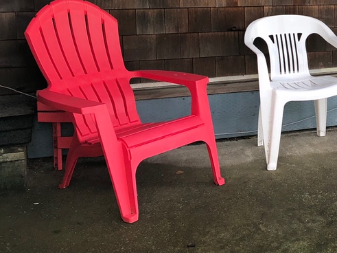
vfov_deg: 19.8
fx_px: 711
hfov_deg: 24.4
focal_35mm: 73
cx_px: 397
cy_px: 30
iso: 20
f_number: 1.8
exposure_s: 1/448
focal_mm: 3.99
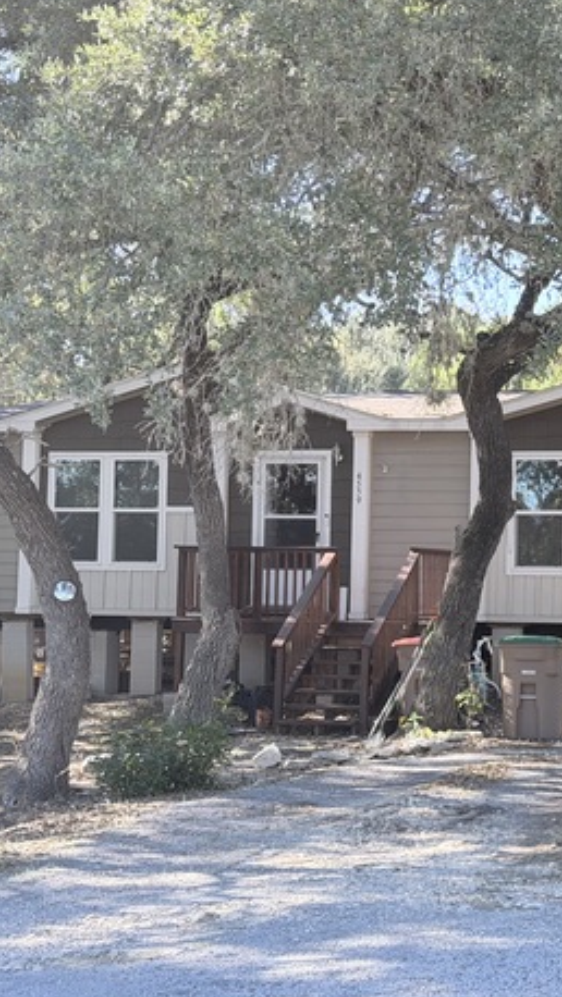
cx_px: 606
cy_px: 490
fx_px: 1932
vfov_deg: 29.0
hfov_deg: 16.1
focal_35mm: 73
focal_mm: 6.76
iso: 80
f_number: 1.78
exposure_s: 1/420
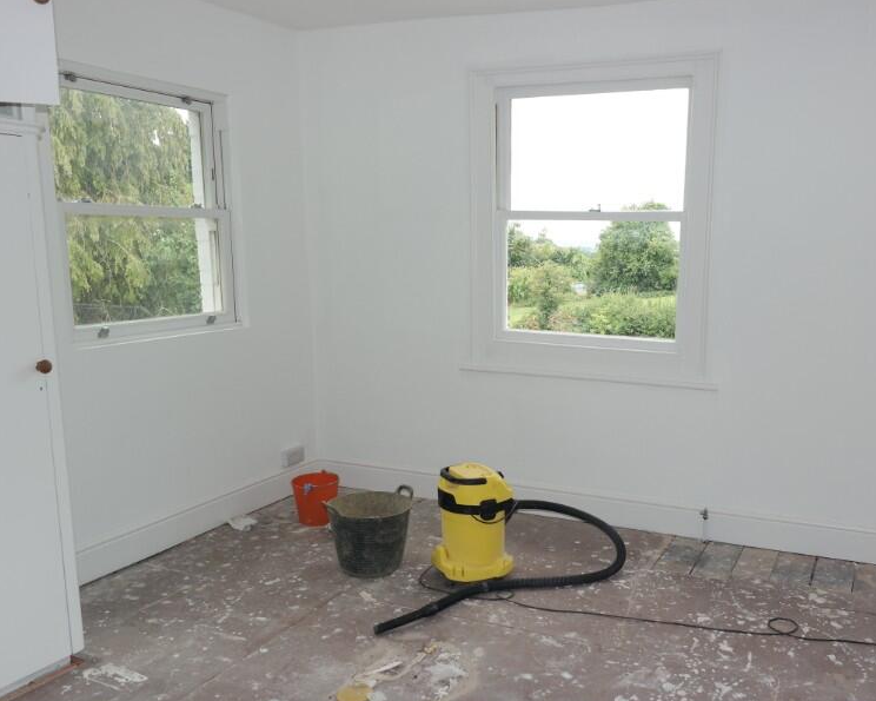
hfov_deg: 56.5
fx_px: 804
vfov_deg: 47.0
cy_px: 398
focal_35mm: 31
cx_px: 544
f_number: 3.5
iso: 100
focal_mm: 16
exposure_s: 1/100
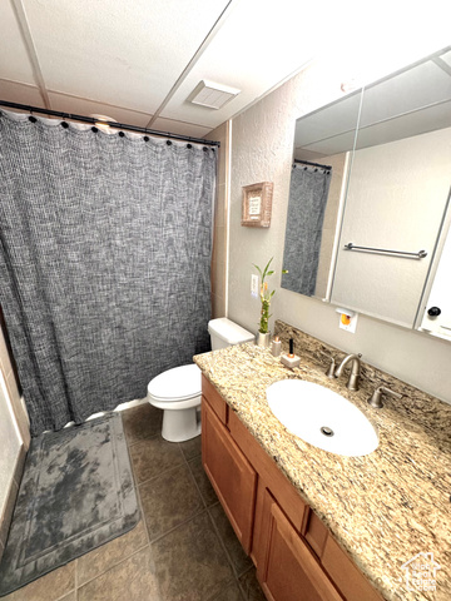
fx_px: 243
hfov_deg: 85.7
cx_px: 226
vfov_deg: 102.1
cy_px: 300
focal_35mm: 14
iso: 500
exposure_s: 1/60
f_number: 2.2
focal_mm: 2.22
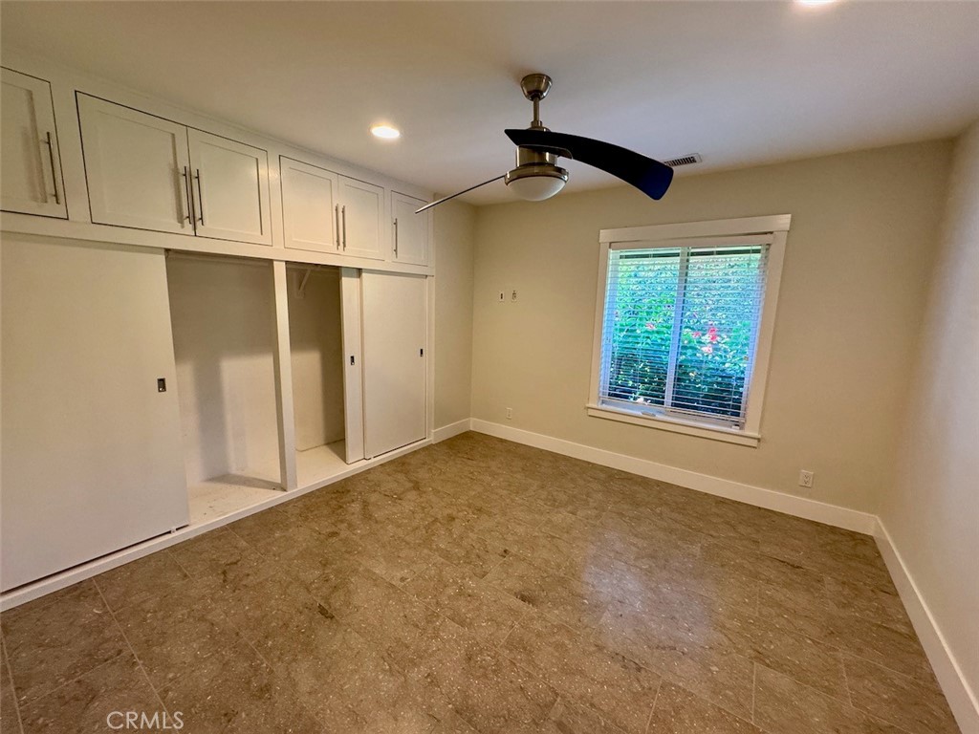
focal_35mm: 14
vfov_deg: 85.7
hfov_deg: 102.1
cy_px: 367
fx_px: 396
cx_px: 490
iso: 250
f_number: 2.2
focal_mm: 2.22
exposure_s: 1/60
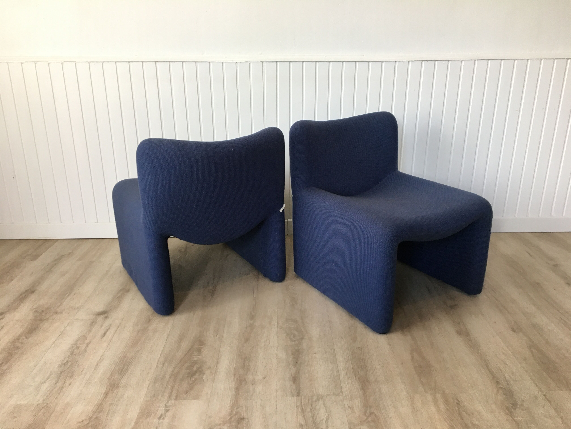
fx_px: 478
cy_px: 214
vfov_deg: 48.2
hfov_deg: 61.7
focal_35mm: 29
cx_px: 286
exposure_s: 1/33
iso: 40
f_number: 2.2
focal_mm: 4.15
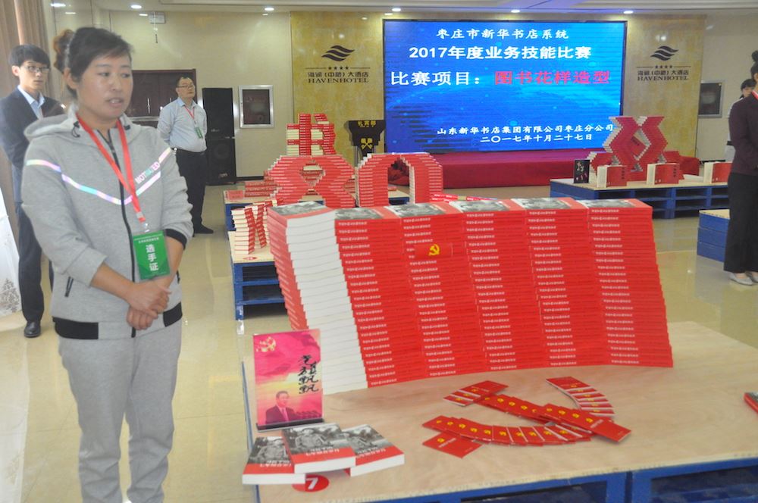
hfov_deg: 53.2
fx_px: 757
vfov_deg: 36.8
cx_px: 379
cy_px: 252
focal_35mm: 36
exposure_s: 1/160
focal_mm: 24
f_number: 5.6
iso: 3200
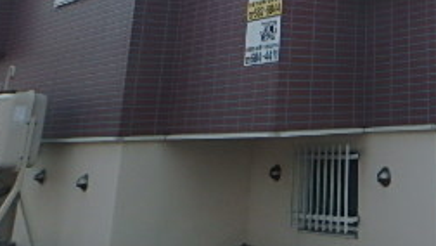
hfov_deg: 31.7
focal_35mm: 58
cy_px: -140
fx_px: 671
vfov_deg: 18.1
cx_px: 486
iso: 125
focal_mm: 3.7
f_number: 6
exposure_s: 1/640
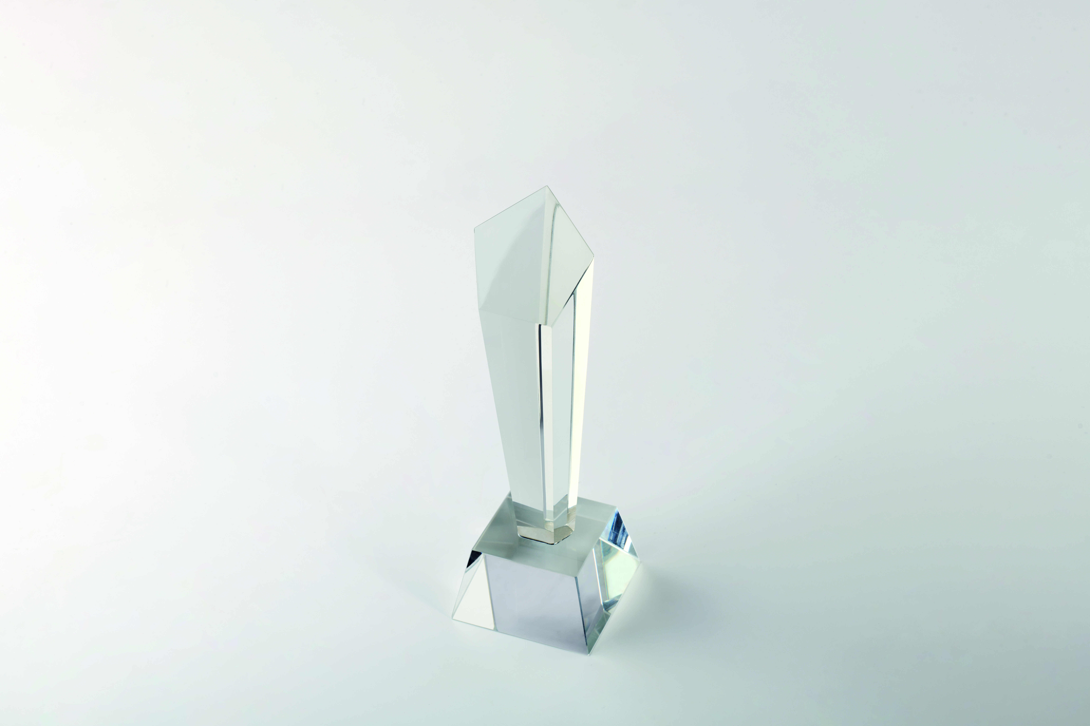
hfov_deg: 23.9
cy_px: 363
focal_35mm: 85
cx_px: 545
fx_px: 2573
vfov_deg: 16.1
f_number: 16
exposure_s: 1/160
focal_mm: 85
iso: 64
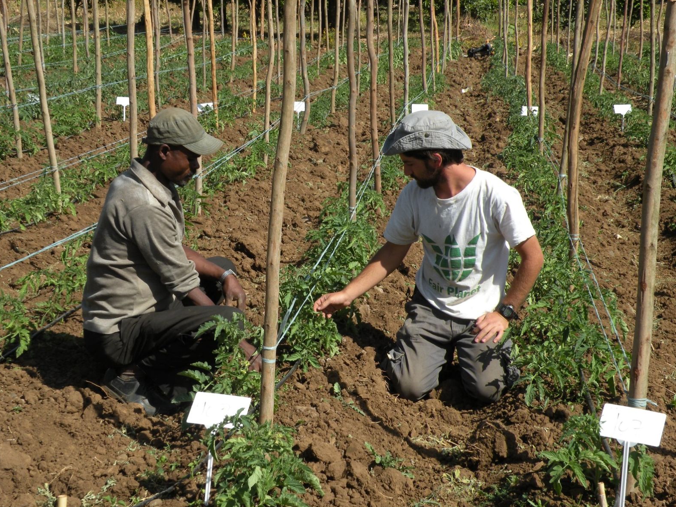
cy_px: 252
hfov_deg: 28.6
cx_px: 340
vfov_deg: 21.6
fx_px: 1328
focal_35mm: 68
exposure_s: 1/261
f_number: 6.3
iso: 64
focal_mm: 11.9
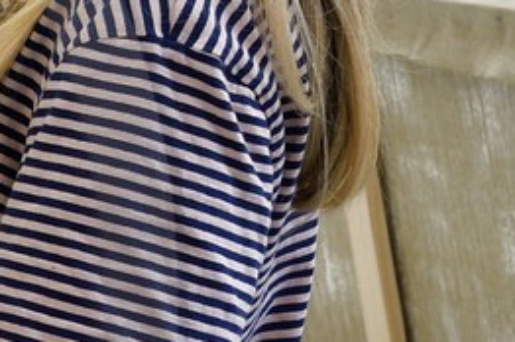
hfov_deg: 6.5
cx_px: -633
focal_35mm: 305
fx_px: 4358
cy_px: 303
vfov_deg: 4.5
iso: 800
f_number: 9
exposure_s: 1/80
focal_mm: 50
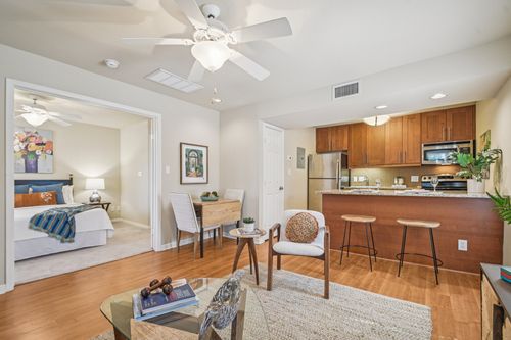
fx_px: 213
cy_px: 170
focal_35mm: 15
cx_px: 256
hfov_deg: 100.4
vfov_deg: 77.3
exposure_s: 1/4
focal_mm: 10
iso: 400
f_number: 8
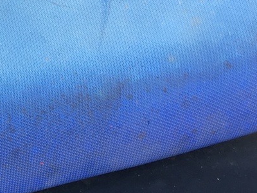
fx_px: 861
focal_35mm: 116
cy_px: 13
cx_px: -147
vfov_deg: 12.7
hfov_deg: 15.4
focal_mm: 4.15
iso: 25
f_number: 2.2
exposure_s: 1/50
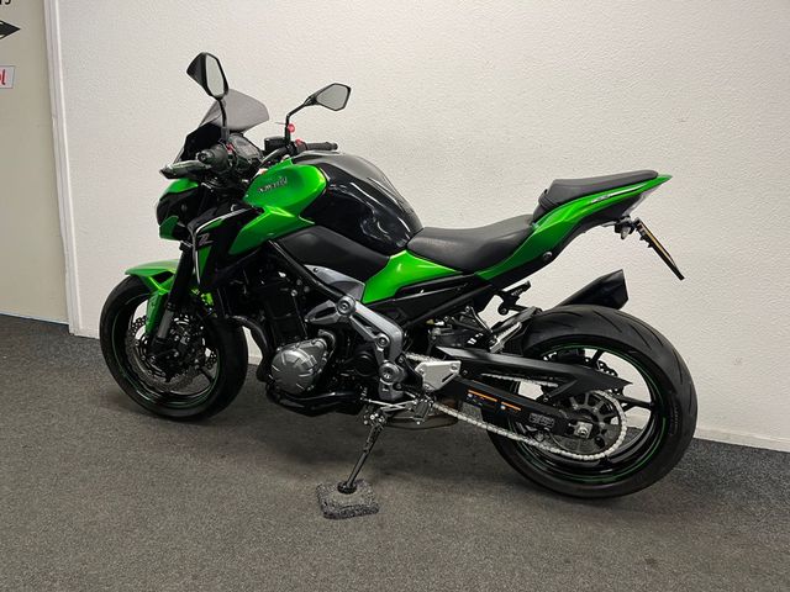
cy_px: 296
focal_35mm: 26
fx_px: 593
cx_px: 395
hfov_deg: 67.3
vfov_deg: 53.1
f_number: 1.6
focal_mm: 5.1
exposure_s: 1/50
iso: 80
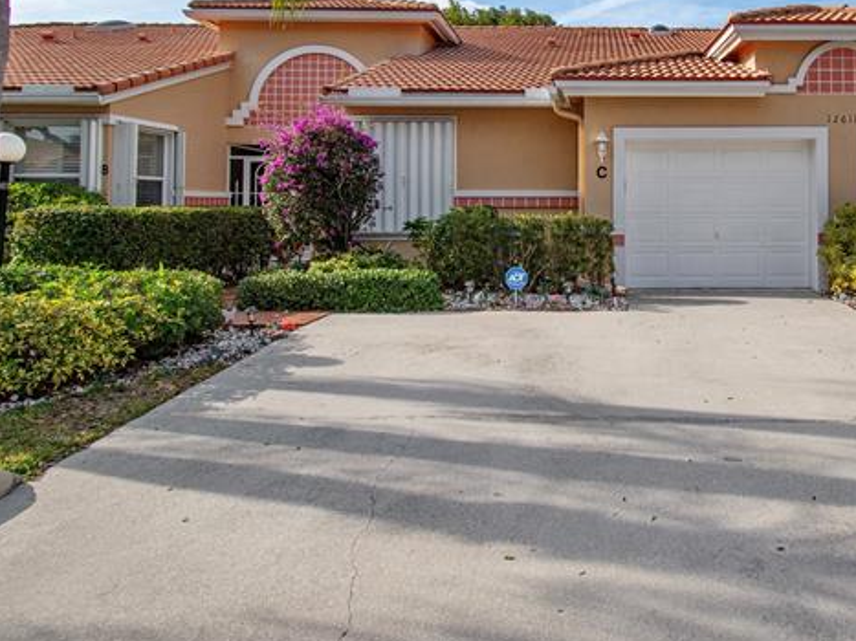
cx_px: 610
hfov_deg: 60.3
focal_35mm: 28
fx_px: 702
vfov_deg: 47.5
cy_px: 172
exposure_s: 1/400
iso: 200
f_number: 10
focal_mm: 11.5
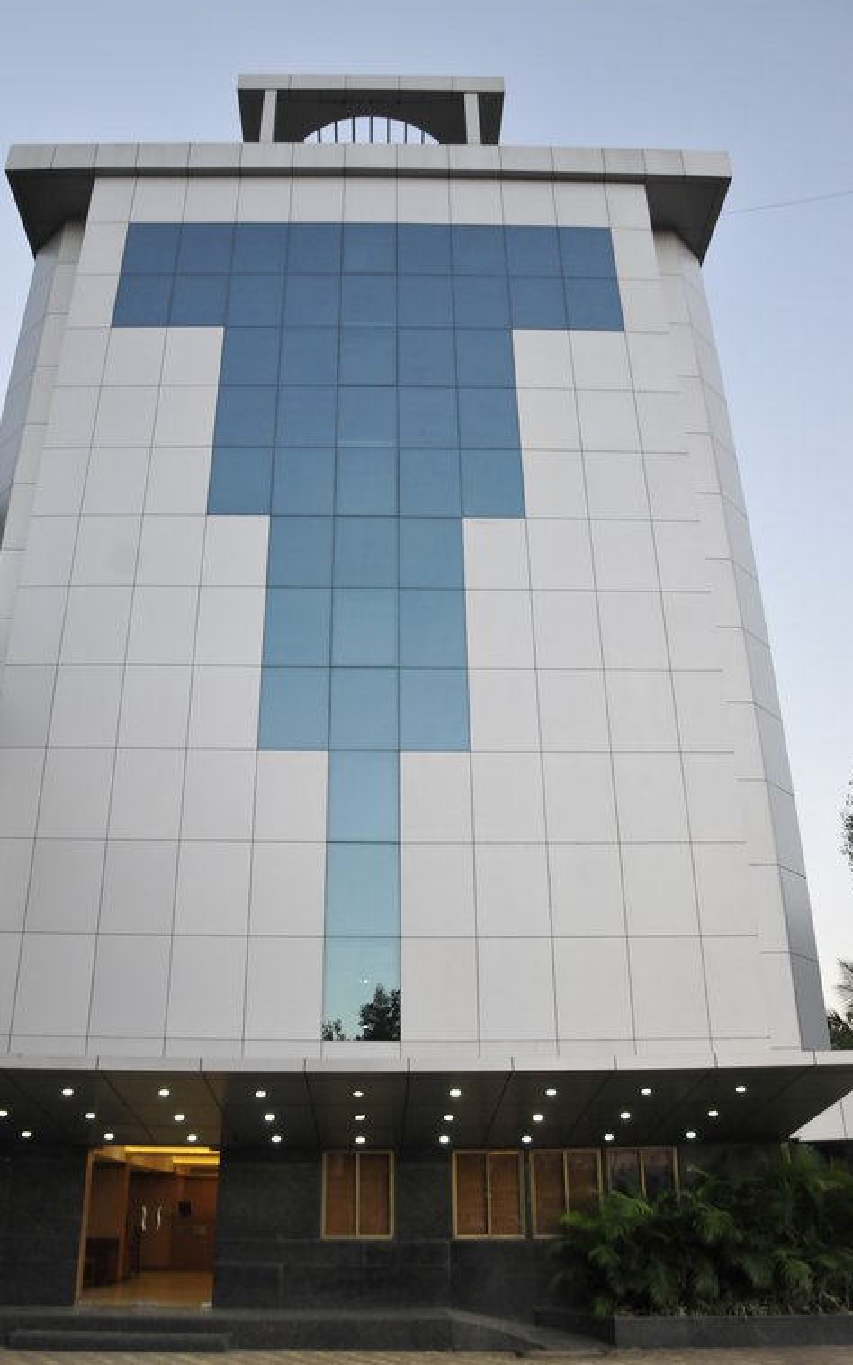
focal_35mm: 29
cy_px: 710
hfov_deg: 43.1
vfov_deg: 64.6
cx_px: 391
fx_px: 1078
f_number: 5
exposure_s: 1/125
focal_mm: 18
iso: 800
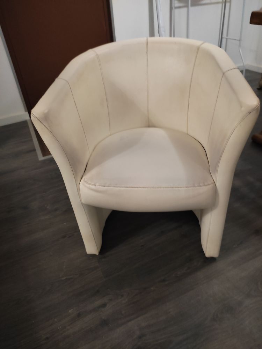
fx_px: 262
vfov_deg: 67.3
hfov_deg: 53.1
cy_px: 174
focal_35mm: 26
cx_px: 131
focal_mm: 4.74
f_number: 1.79
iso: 2067
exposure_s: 1/20
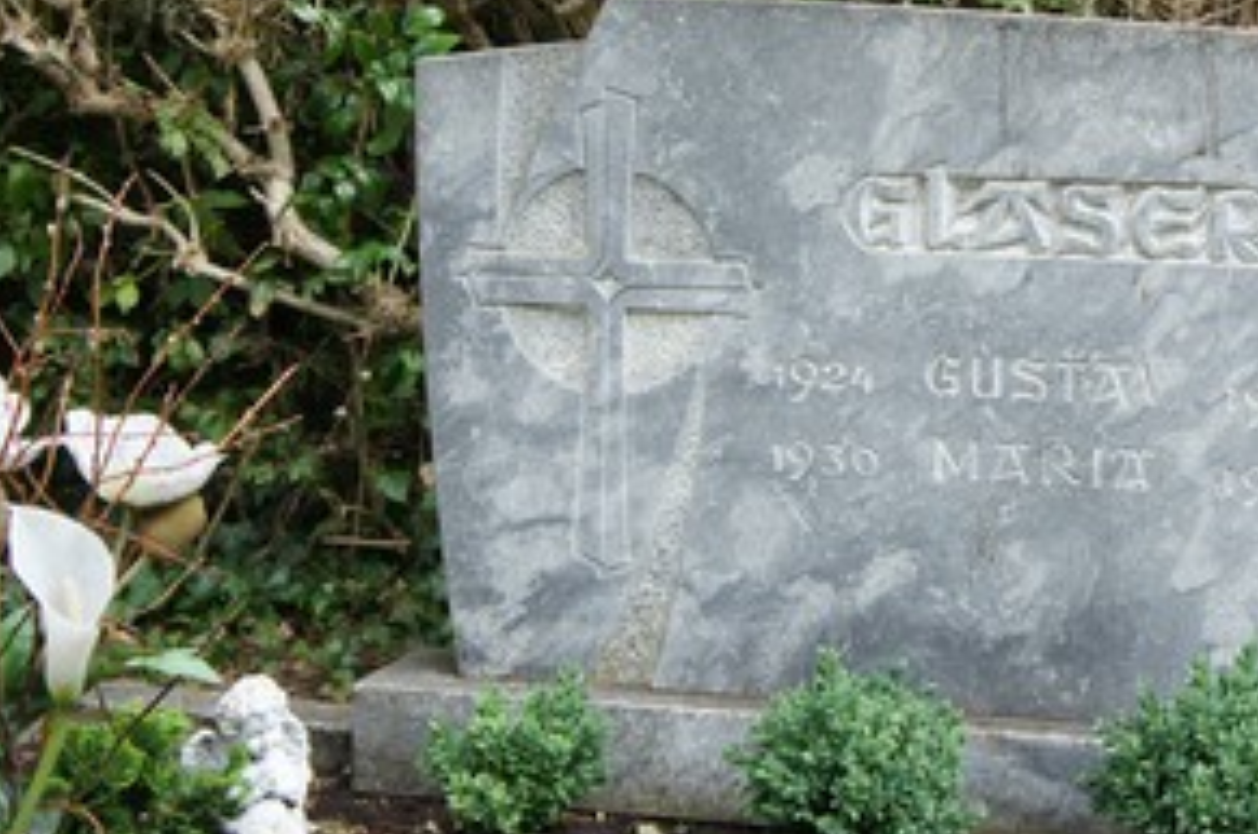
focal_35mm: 69
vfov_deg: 19.7
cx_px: 955
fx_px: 2400
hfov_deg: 28.9
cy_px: 367
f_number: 5.6
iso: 640
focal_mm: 29
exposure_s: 1/250
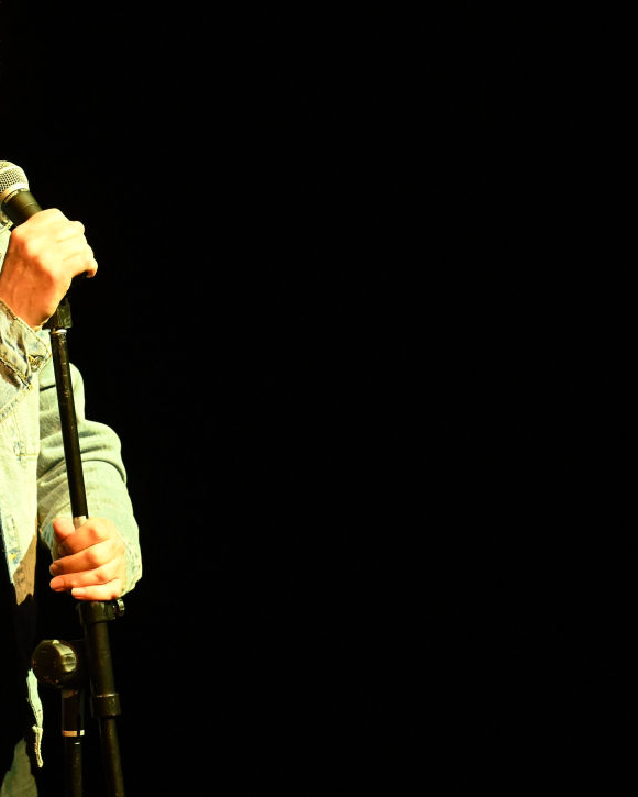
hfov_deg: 8.9
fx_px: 4060
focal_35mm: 172
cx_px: -47
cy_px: 370
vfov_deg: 11.2
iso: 12800
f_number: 5
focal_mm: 102
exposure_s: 1/500
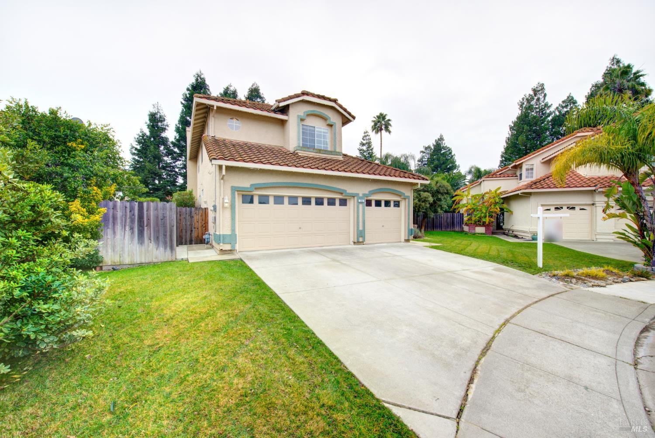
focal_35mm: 14
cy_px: 219
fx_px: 255
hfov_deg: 104.2
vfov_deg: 81.3
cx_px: 328
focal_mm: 14
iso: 100
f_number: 14
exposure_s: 1/50
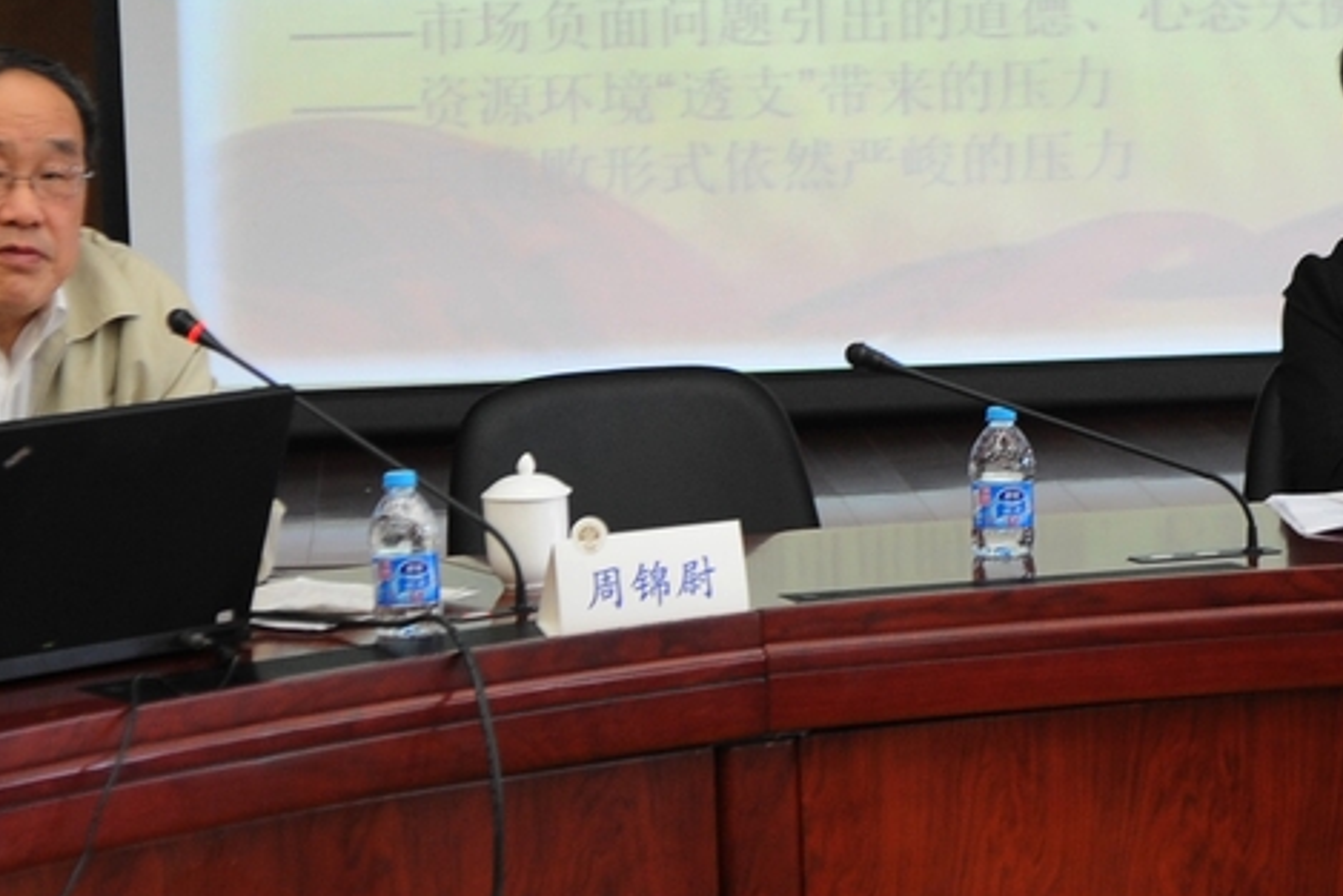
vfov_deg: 16.6
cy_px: 33
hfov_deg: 25.0
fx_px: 3023
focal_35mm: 81
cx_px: 550
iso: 1000
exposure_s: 1/60
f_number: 4
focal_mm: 38
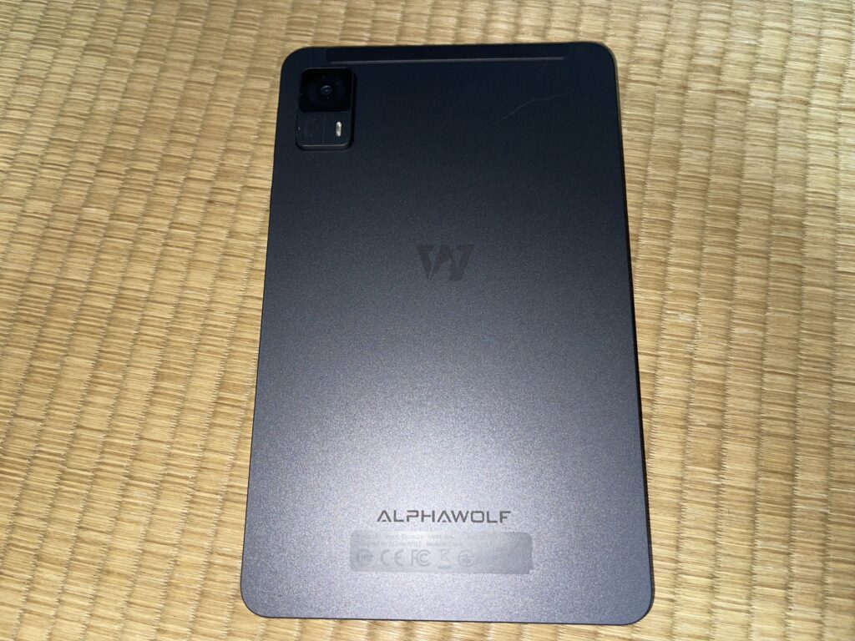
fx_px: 617
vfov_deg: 54.9
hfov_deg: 69.4
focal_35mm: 25
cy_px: 320
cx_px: 428
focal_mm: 5.1
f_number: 1.6
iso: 32
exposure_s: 1/51
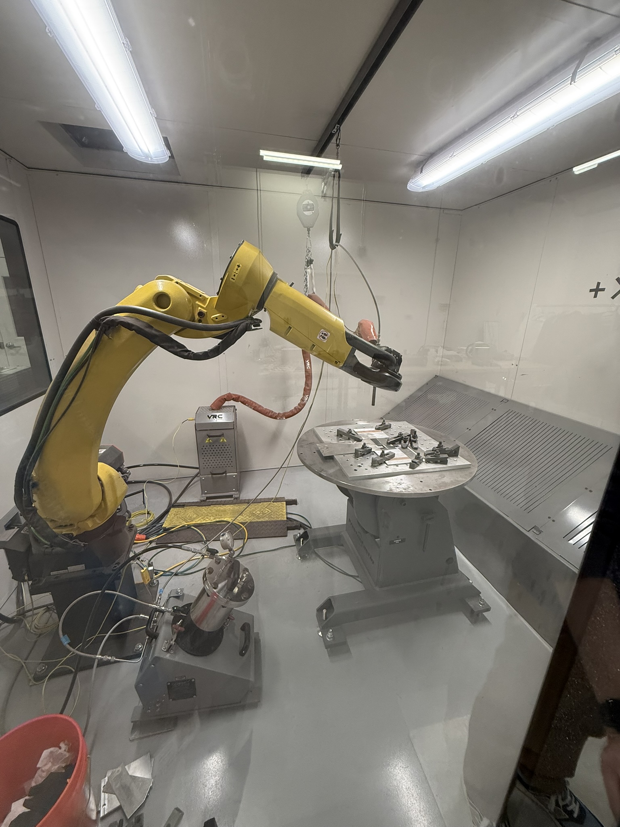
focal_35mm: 14
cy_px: 414
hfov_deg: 85.7
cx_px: 310
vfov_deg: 102.1
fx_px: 334
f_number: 2.2
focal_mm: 2.22
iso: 200
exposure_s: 1/120
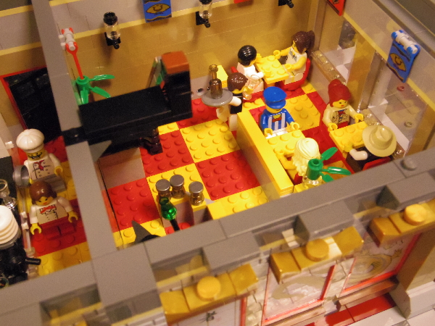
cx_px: 218
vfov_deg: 37.7
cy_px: 163
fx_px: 478
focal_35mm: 38
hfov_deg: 49.0
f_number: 4.5
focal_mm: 6.9
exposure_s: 1/60
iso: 2000
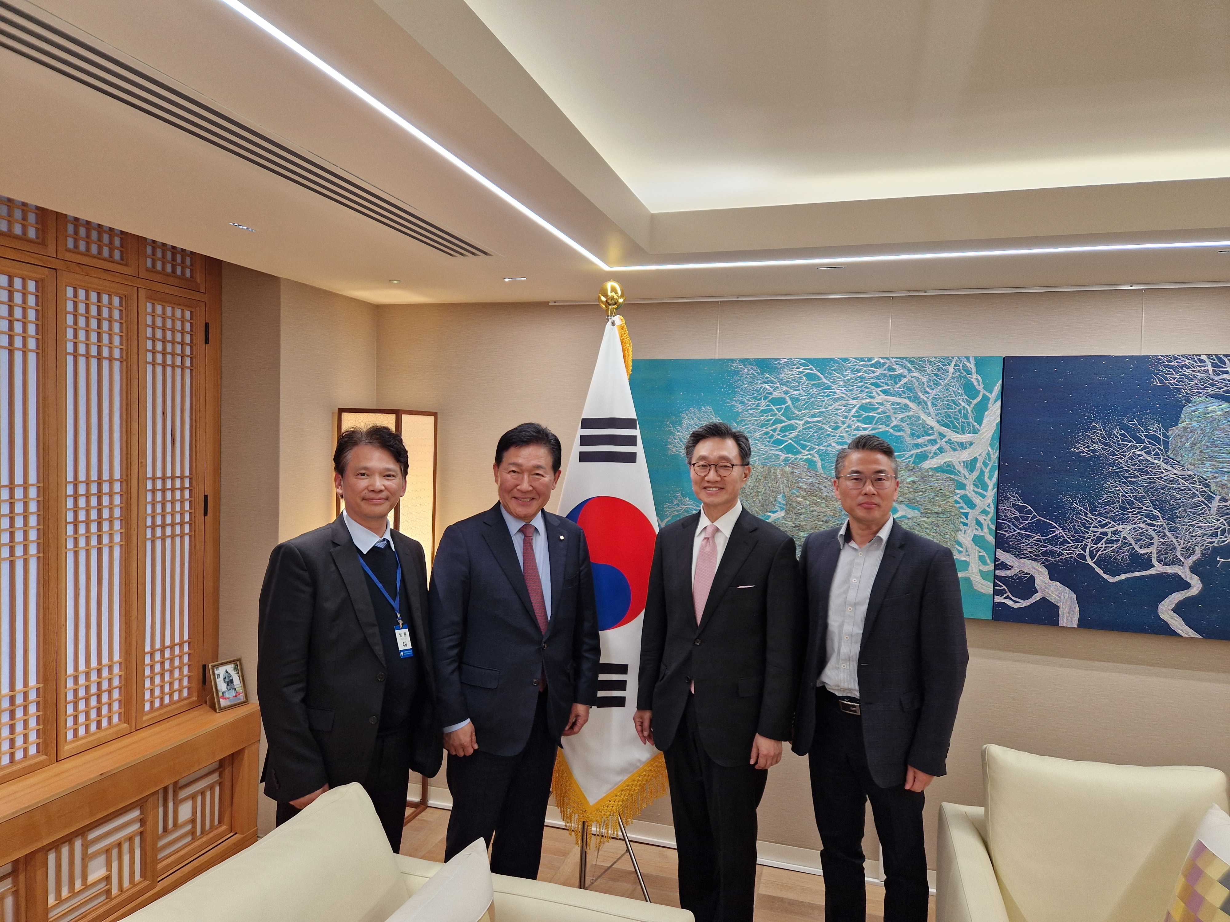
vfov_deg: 58.9
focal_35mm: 23
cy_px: 461
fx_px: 817
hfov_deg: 73.9
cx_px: 615
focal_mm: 5.4
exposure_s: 1/100
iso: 125
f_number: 1.8
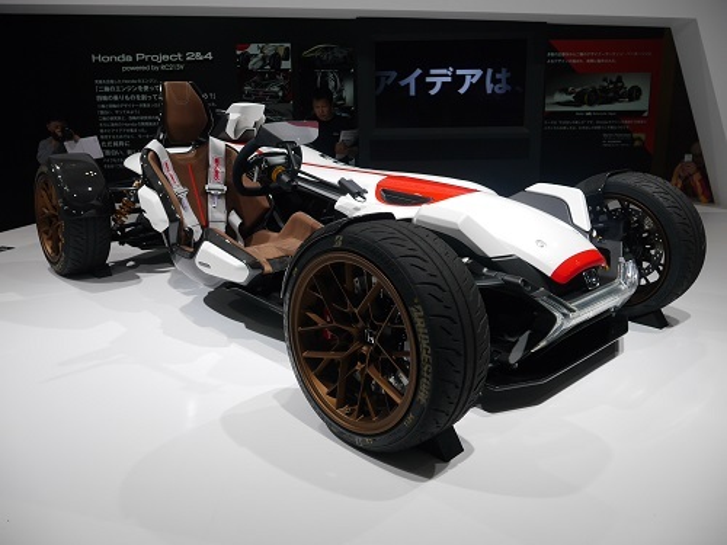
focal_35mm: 28
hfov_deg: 63.4
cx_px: 364
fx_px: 588
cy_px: 272
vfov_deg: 49.7
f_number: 5
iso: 160
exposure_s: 1/200
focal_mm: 14
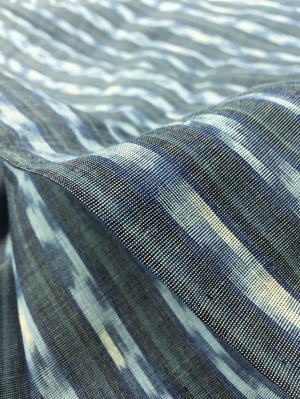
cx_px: 150
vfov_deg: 61.6
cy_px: 200
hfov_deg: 48.2
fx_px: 335
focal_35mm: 29
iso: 80
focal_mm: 4.15
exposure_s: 1/30
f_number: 2.2
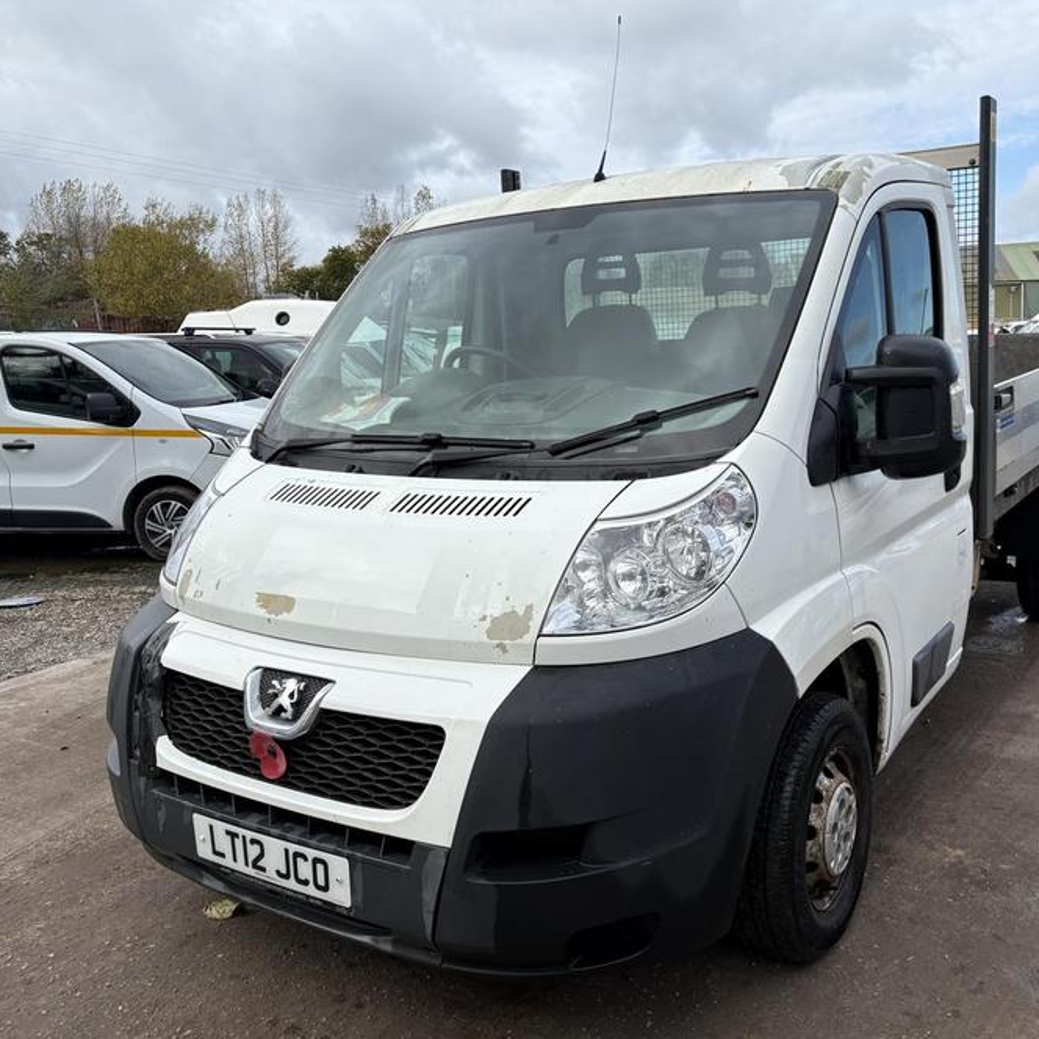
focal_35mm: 31
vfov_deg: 52.5
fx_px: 1053
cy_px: 515
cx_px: 617
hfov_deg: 52.2
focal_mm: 5.96
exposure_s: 1/1751
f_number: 1.6
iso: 50
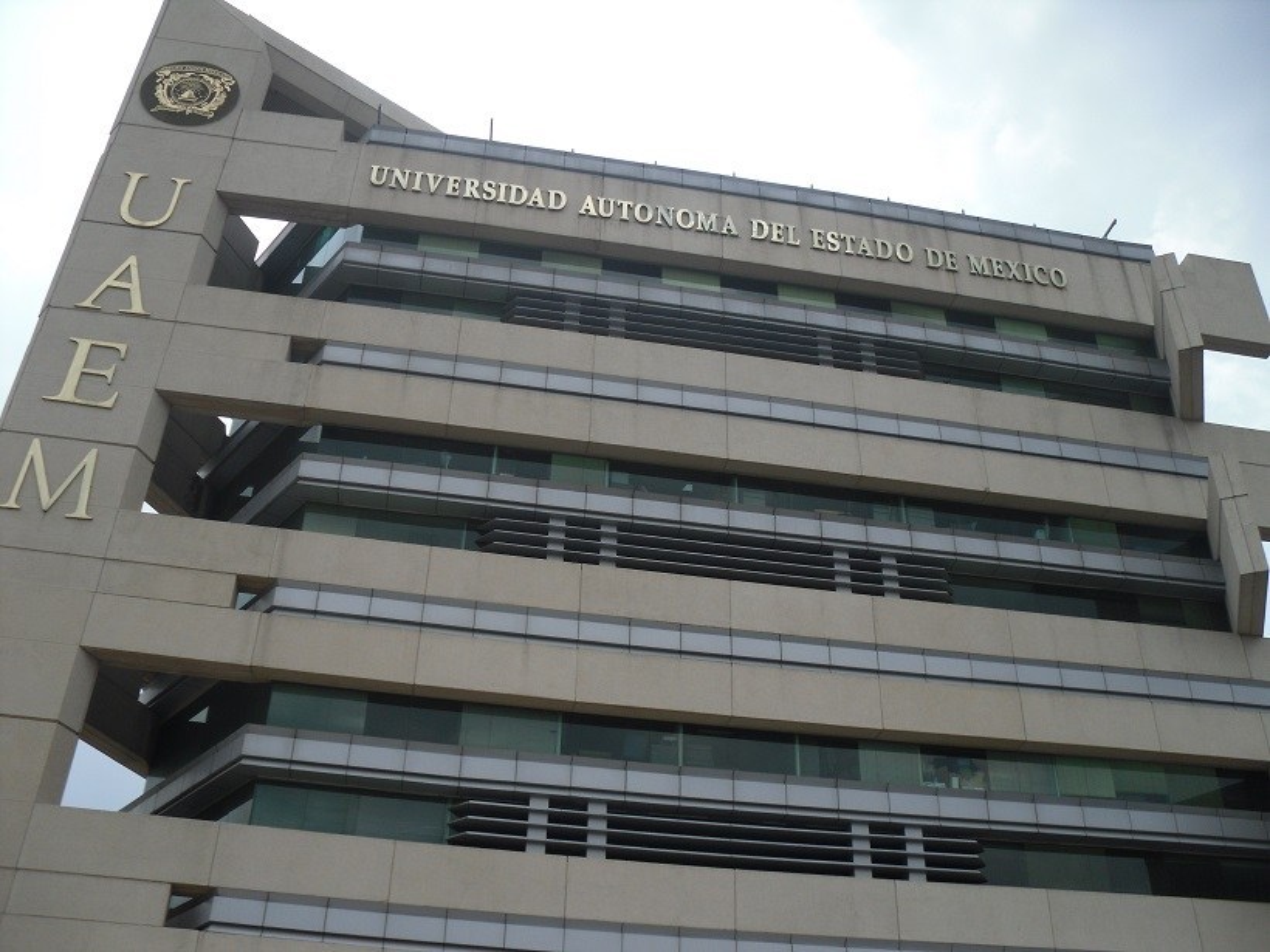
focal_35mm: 35
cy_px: 476
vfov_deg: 40.7
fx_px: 1284
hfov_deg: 52.6
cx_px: 635
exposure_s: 1/197
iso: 80
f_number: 7.6
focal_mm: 6.3
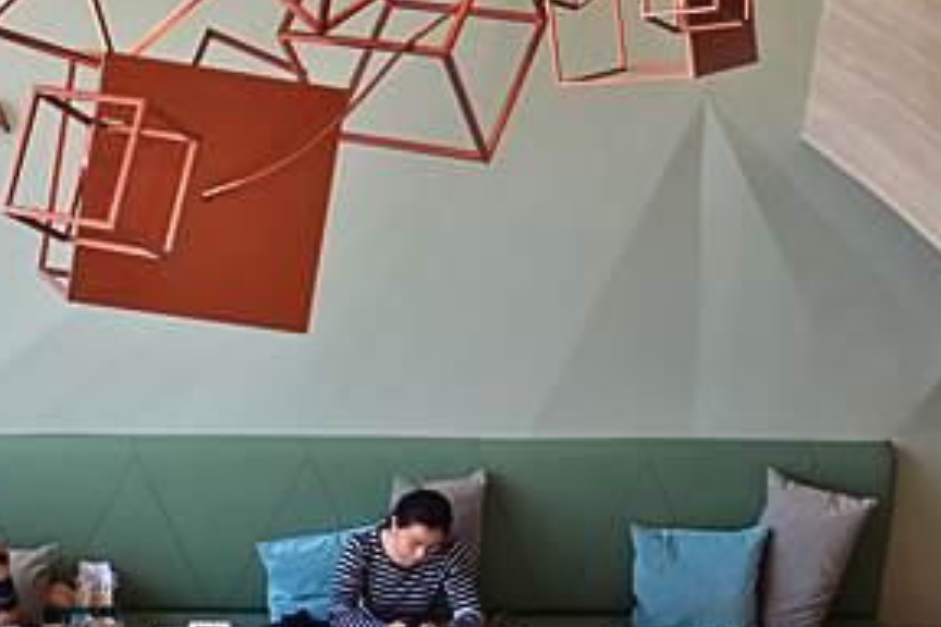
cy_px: 302
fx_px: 2040
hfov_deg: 24.7
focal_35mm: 78
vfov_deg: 17.5
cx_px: -3
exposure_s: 1/125
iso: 500
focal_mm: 25
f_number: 4.5
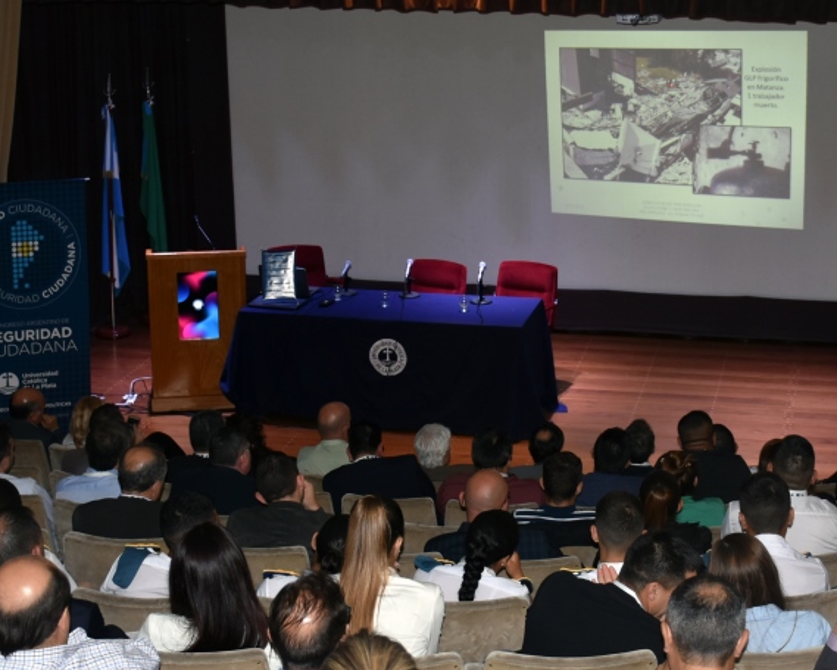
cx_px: 507
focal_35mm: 76
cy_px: 275
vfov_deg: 20.1
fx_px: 1882
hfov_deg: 25.0
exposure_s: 1/60
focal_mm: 30
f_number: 4
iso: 400
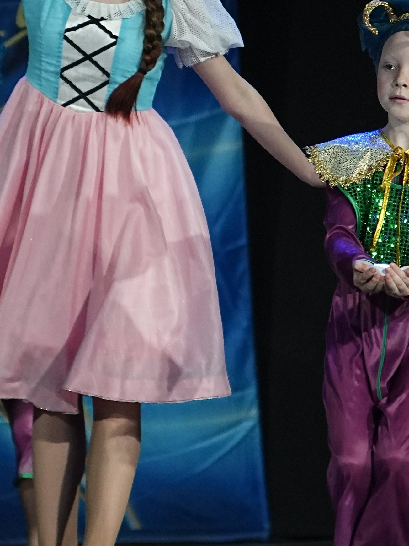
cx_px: 39
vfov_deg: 3.1
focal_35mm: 637
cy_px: 114
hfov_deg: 2.3
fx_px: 10036
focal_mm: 200
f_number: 2.8
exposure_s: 1/640
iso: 2500
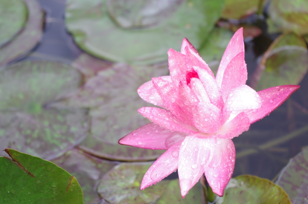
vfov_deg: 16.6
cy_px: 102
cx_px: 154
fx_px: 700
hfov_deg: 24.8
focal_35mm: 82
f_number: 7.1
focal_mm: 55
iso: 100
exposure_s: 1/30
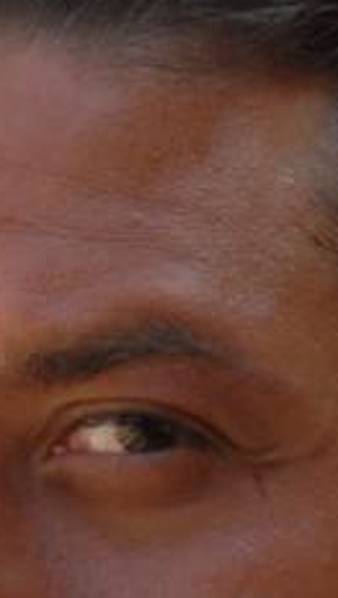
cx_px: 134
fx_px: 10862
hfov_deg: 1.8
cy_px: 615
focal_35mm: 684
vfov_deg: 3.2
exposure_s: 1/500
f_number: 5
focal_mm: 135
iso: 200
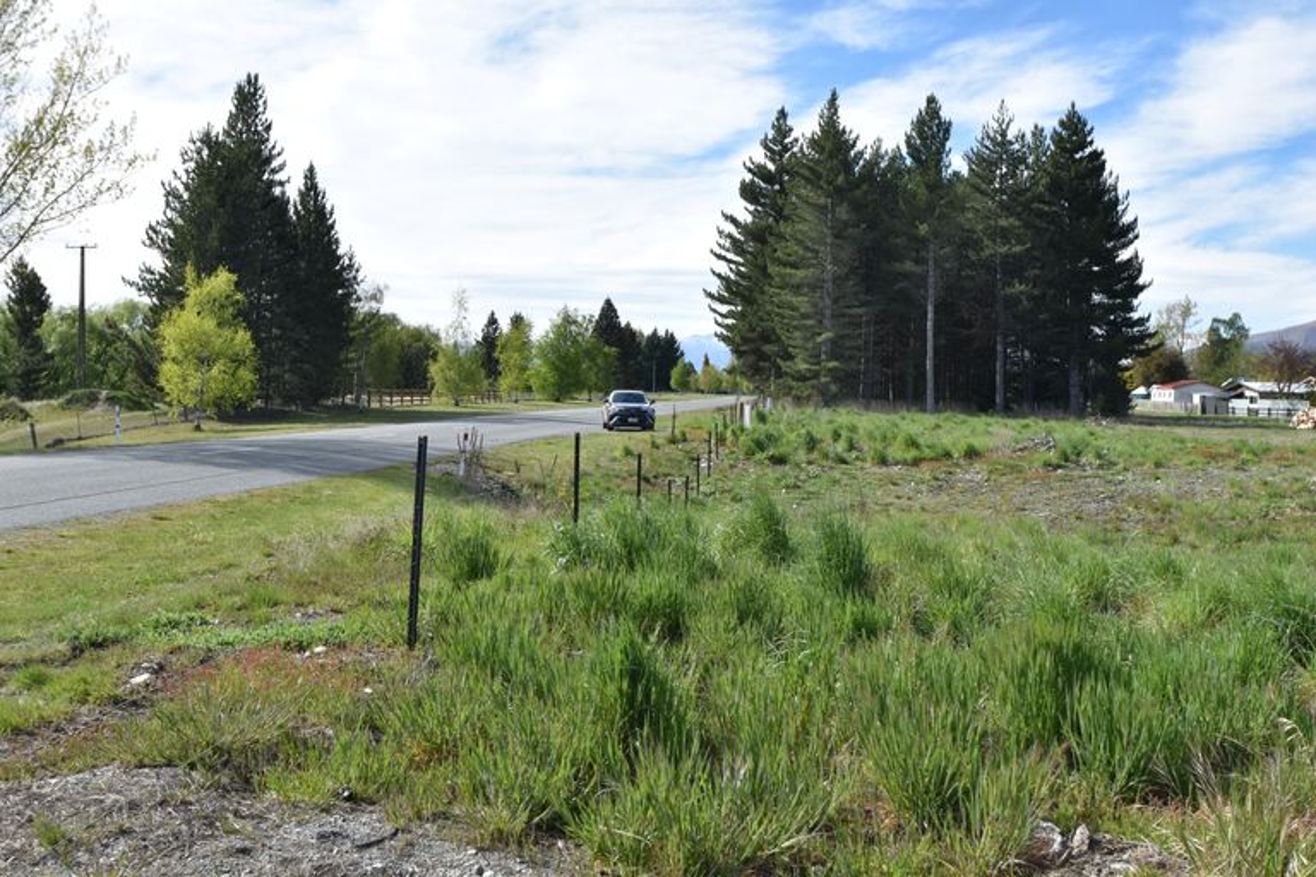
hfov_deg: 53.1
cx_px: 658
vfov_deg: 36.9
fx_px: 1316
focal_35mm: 36
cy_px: 438
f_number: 9
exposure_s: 1/320
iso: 200
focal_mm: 24
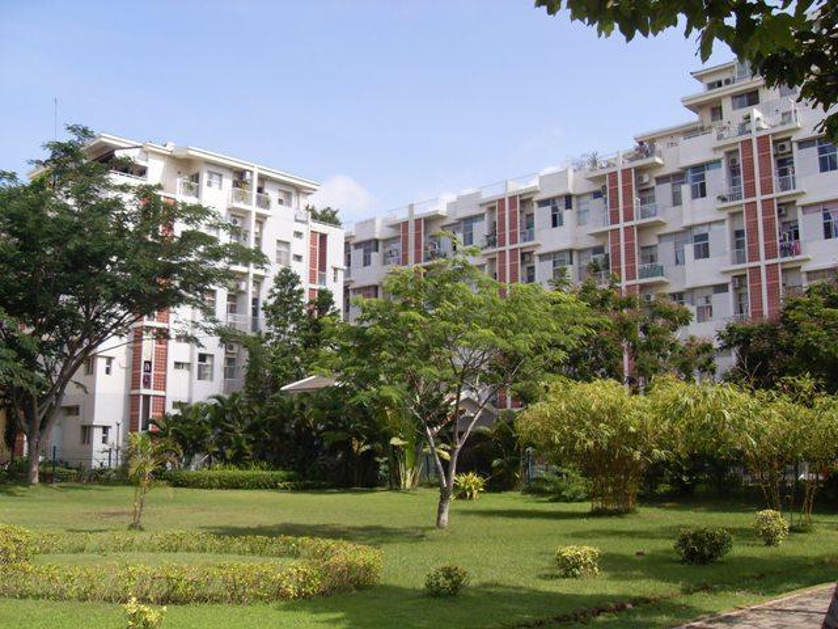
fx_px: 896
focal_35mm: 37
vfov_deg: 38.7
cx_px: 419
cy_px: 314
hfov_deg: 50.1
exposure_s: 1/180
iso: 80
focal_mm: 6.3
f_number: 7
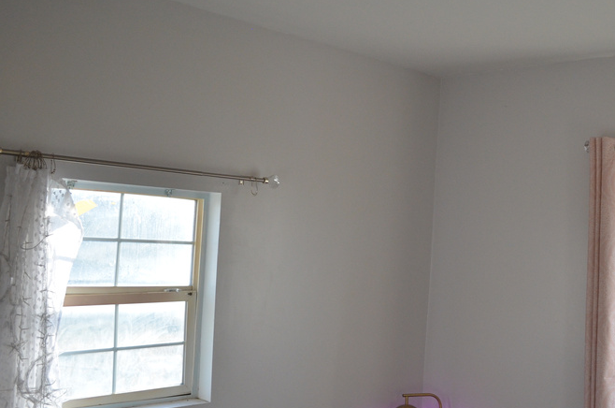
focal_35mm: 42
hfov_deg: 45.5
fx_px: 716
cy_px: 230
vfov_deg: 31.7
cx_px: 425
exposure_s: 1/640
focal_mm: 18
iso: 800
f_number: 3.5
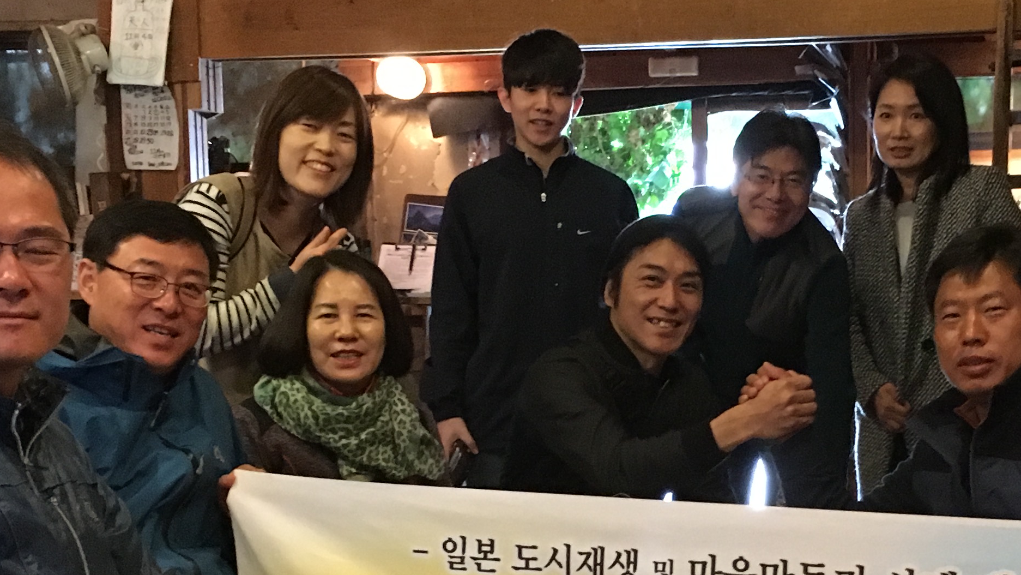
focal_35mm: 68
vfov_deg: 17.4
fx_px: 1841
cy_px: 552
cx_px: 673
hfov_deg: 30.8
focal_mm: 4.15
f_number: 2.2
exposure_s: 1/15
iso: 320
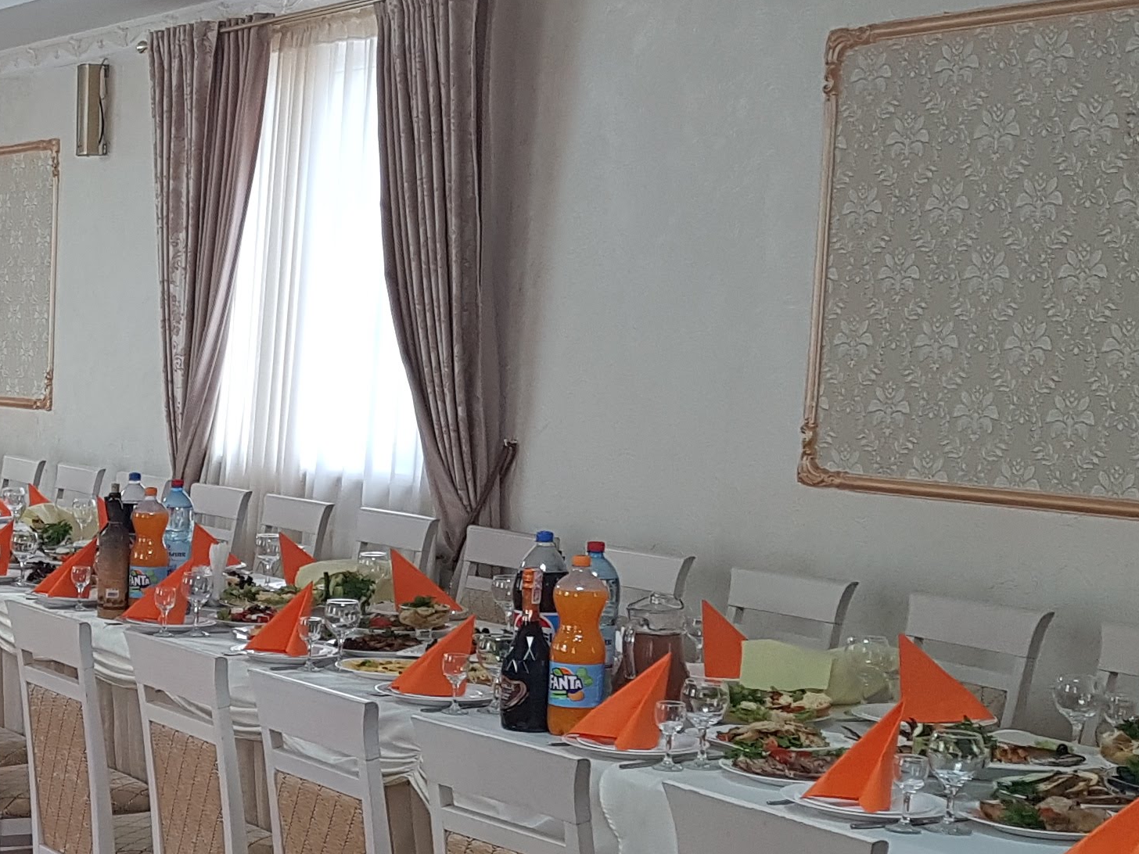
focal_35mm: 72
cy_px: 660
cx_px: -284
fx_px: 2369
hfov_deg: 24.2
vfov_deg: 20.3
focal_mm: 4.2
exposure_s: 1/50
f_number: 1.7
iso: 80
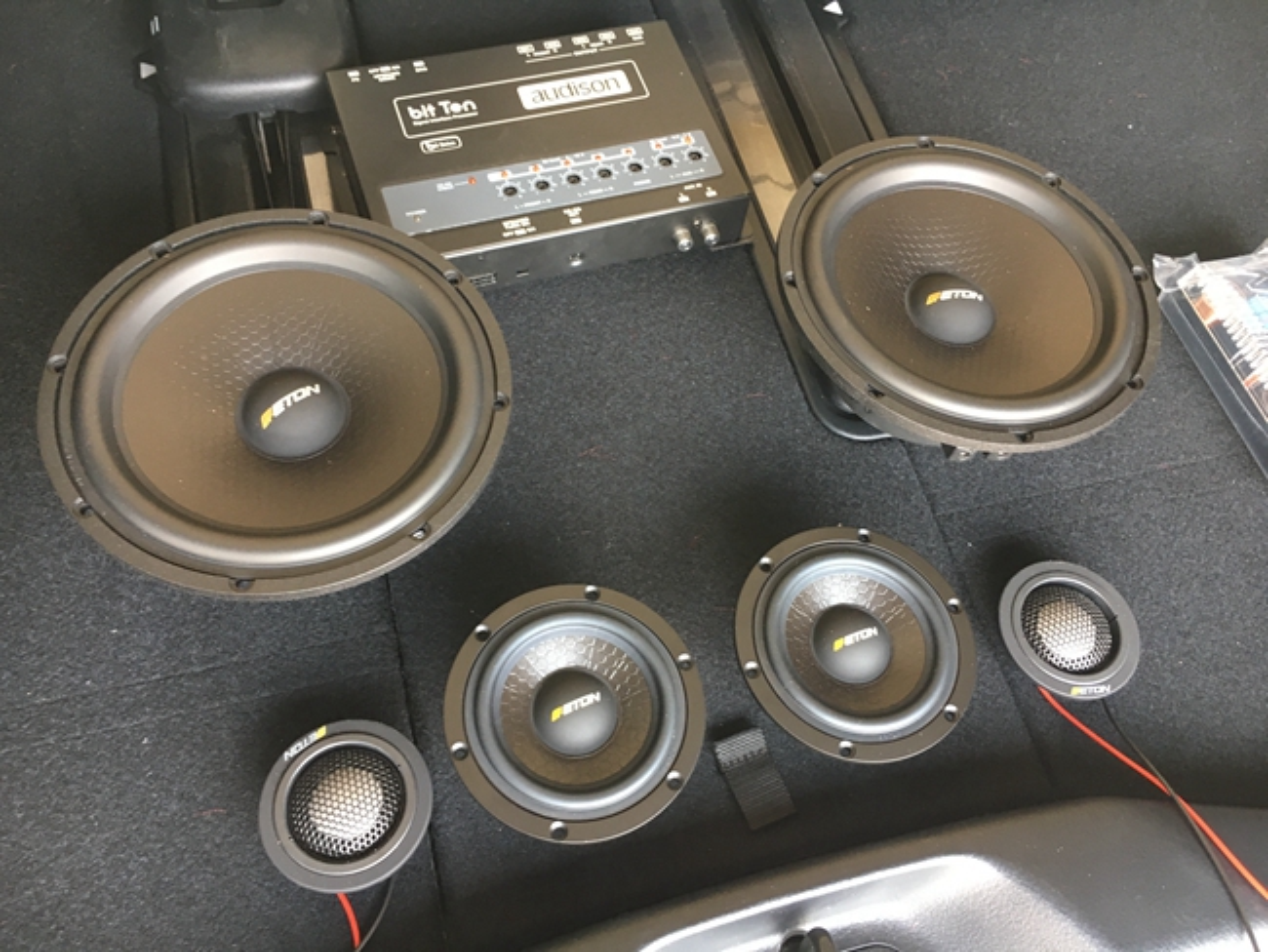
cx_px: 634
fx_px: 1063
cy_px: 476
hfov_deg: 61.6
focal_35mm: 29
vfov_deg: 48.3
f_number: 2.2
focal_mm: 4.15
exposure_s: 1/33
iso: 80
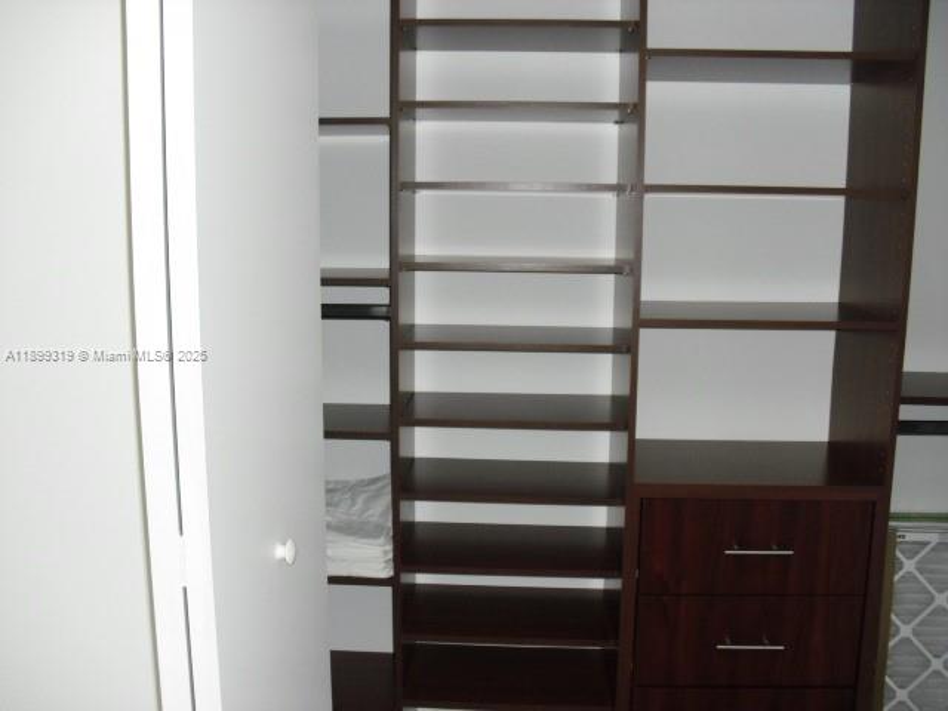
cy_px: 356
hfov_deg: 51.4
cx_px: 474
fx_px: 986
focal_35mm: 36
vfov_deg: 39.7
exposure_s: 1/125
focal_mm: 6.3
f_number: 3.1
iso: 200
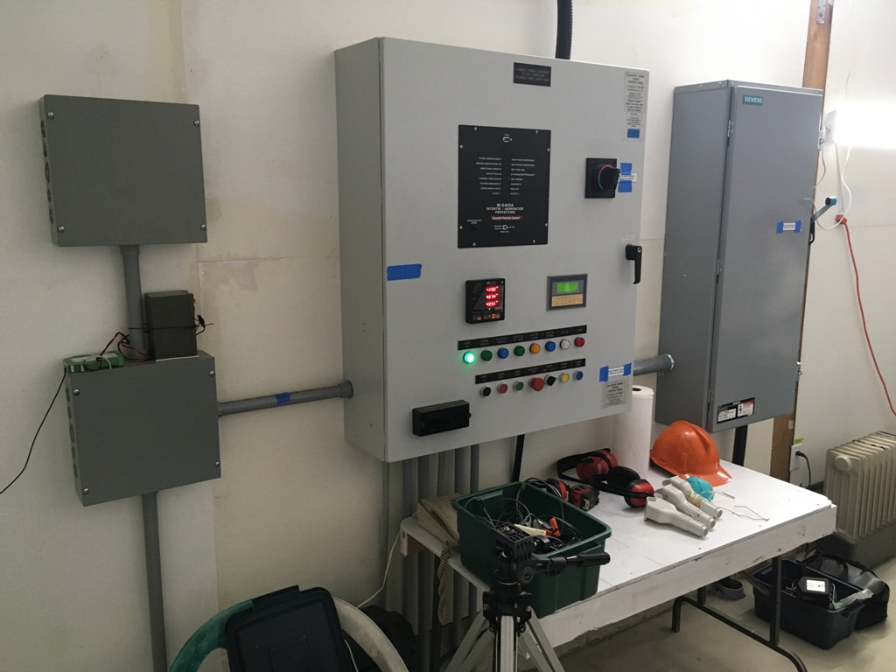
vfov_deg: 48.2
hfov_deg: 61.7
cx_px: 448
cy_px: 336
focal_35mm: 29
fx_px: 751
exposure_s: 1/30
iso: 125
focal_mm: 4.15
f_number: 2.2
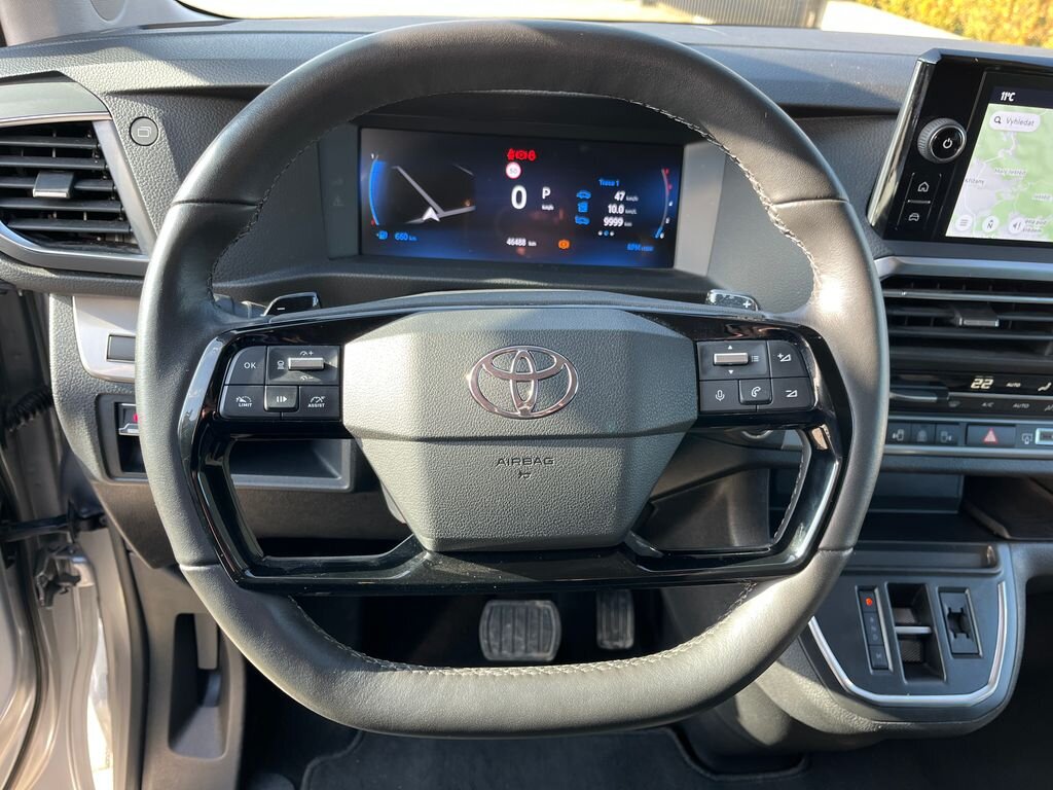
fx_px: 791
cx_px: 526
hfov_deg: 67.3
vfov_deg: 53.1
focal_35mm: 26
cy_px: 395
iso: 64
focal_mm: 5.1
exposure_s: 1/122
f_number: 1.6
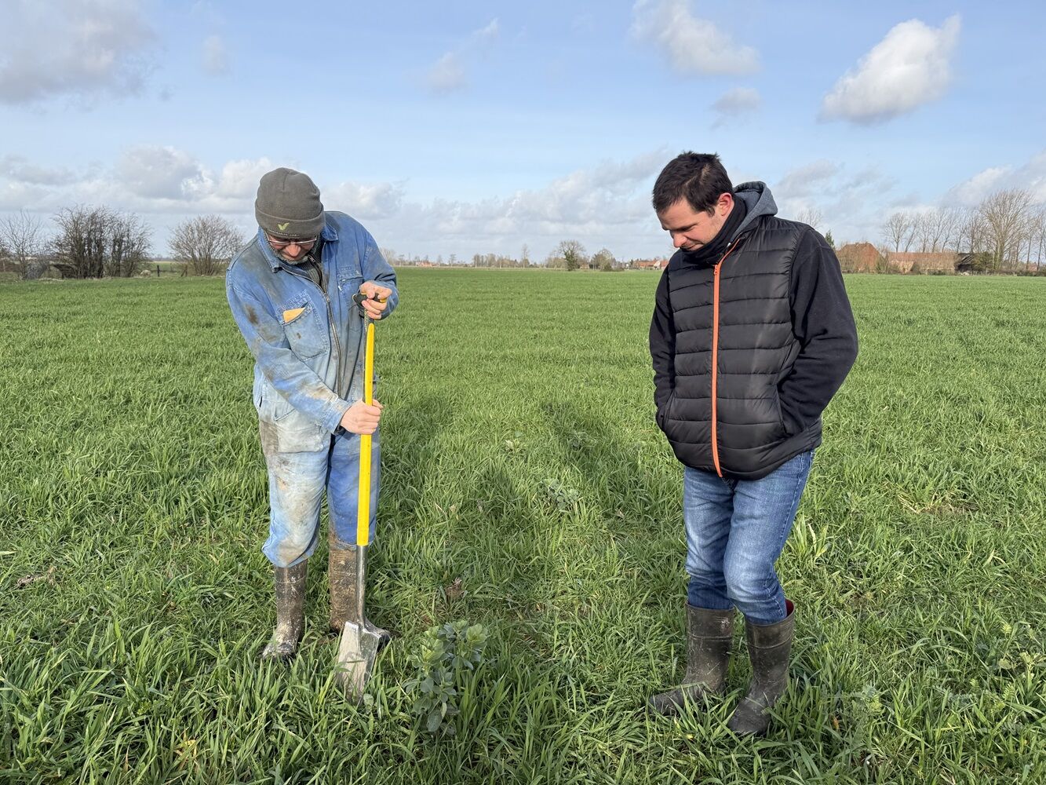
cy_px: 392
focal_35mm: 24
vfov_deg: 56.8
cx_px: 523
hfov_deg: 71.6
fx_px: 725
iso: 80
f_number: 1.78
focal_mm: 6.76
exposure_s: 1/2525
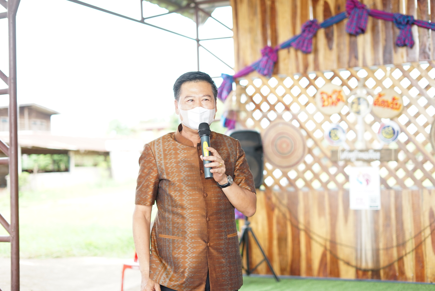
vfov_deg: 27.0
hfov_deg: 39.6
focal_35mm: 50
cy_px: 146
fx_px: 605
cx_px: 218
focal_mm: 50
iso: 400
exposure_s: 1/400
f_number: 2.2
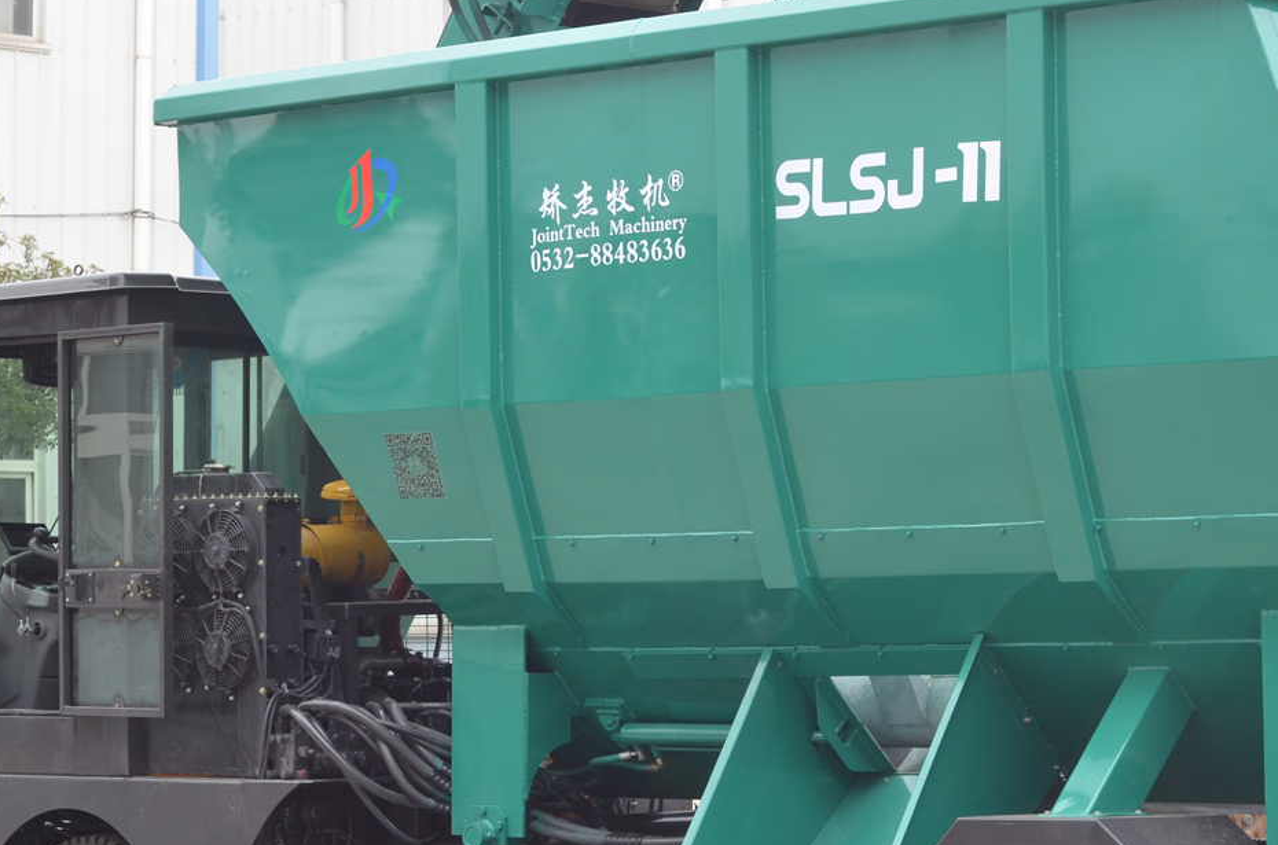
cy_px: 466
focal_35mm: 121
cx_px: 759
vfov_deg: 11.3
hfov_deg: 17.0
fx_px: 4285
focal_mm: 50
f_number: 8
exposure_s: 1/80
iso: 400
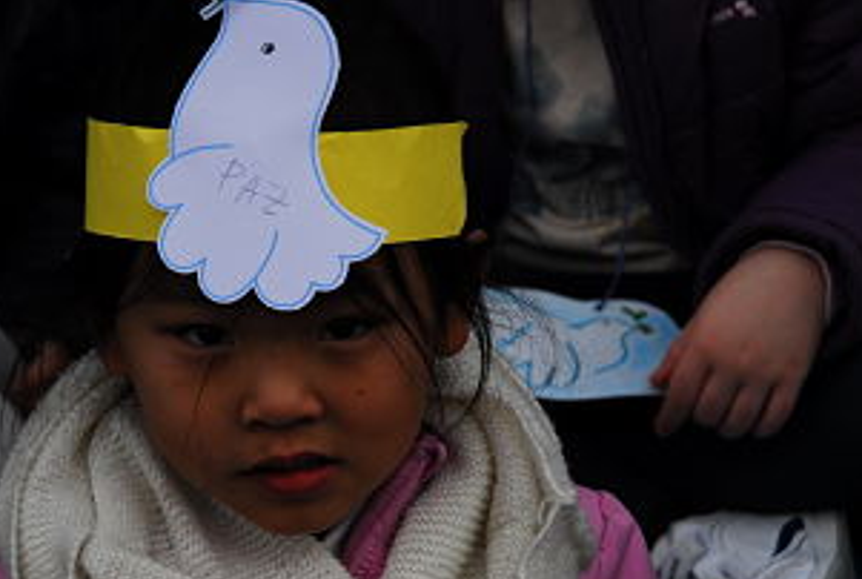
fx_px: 5350
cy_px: 312
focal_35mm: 223
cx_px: 326
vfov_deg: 6.2
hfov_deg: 9.2
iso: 400
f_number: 10
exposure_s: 1/640
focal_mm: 112
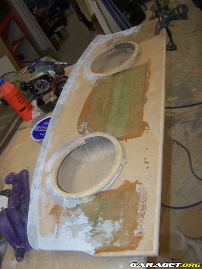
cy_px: 134
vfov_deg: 49.0
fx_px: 296
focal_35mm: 38
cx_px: 101
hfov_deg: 37.7
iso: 80
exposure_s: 1/60
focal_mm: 6.3
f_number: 2.8
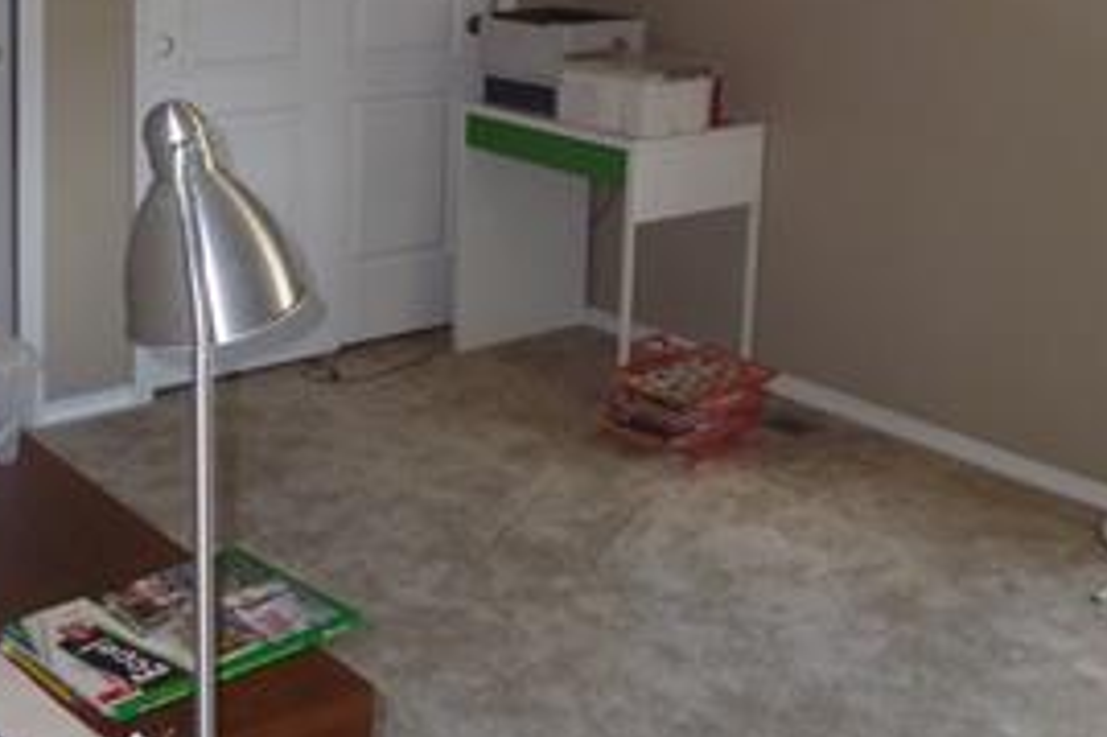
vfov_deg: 25.0
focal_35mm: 52
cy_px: 37
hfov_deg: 38.0
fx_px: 1598
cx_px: 677
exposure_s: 1/30
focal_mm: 5
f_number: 3.3
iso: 200
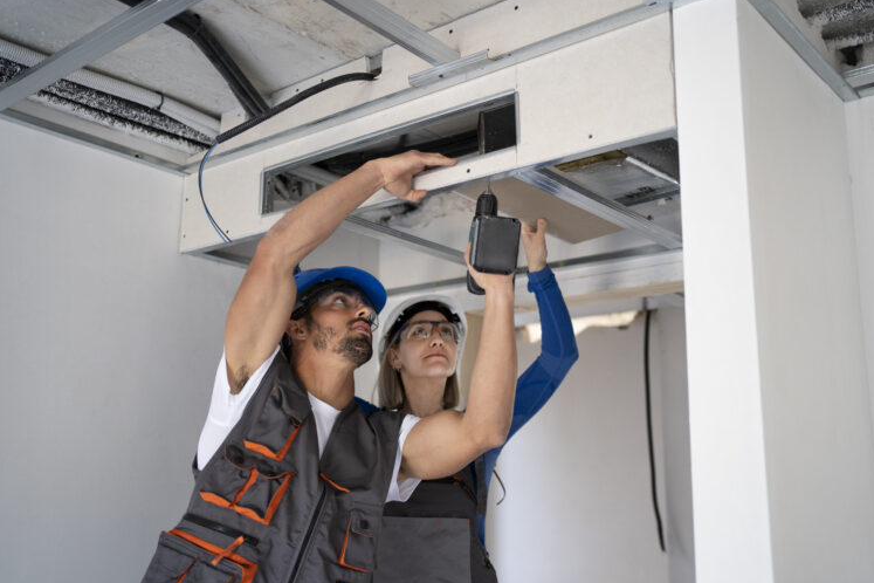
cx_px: 429
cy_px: 294
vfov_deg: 36.9
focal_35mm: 36
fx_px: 874
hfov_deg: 53.1
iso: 400
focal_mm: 35
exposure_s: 1/250
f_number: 2
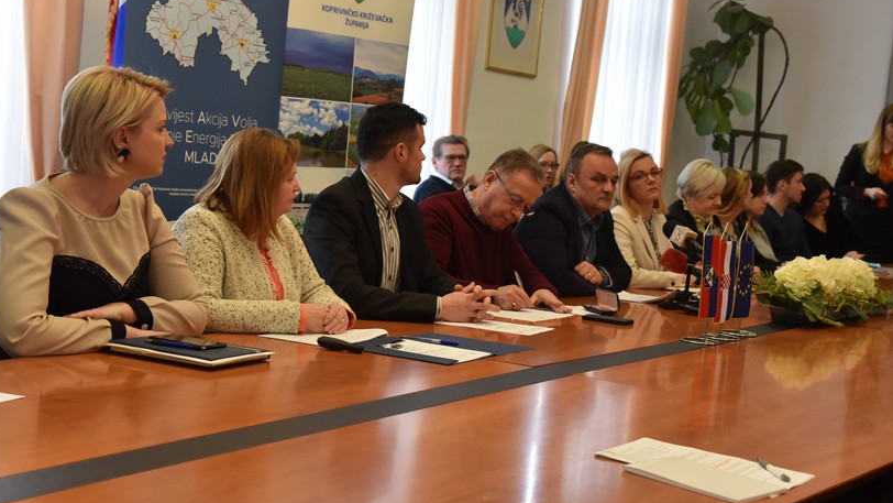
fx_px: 1303
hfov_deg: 37.8
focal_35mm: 55
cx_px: 443
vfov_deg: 21.8
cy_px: 234
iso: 6400
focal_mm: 52
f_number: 6.3
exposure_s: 1/160
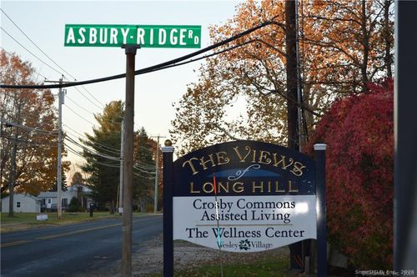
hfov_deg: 24.6
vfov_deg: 16.5
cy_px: 138
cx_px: 208
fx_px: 954
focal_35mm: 82
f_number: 5.6
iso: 400
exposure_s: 1/125
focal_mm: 55
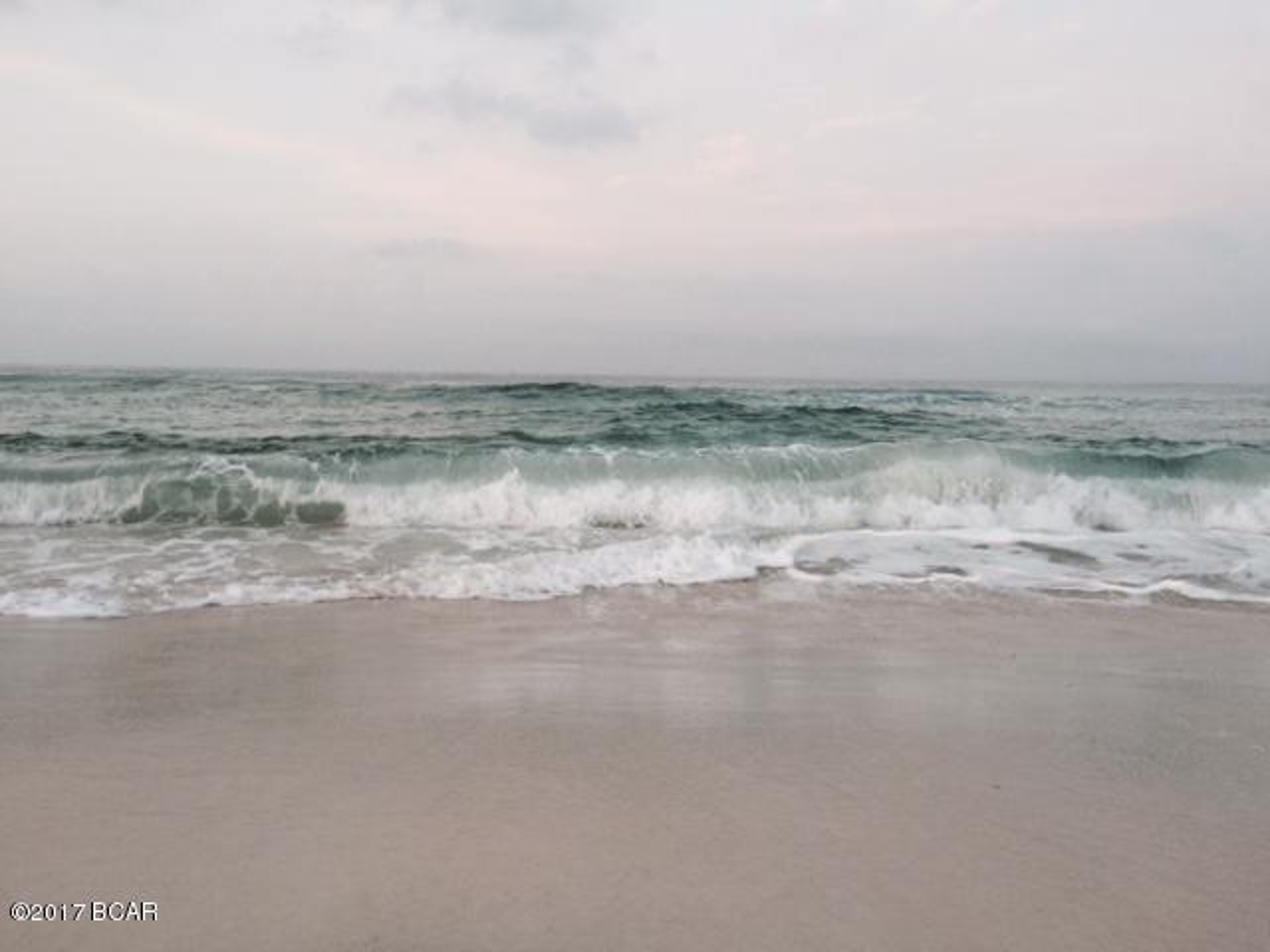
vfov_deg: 48.2
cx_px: 635
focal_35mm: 29
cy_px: 476
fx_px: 1064
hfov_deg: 61.7
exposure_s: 1/60
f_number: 2.2
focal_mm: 4.15
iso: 40
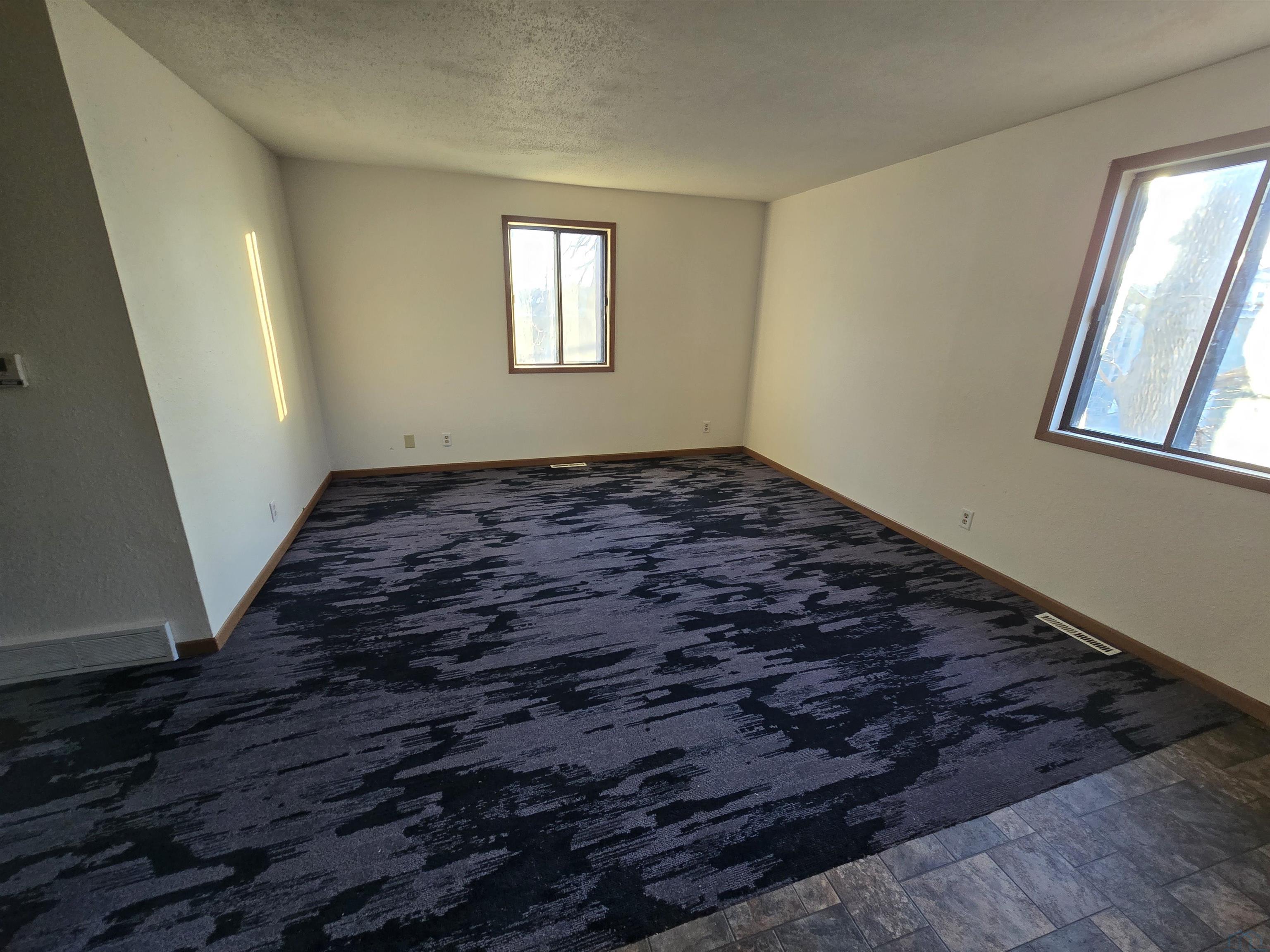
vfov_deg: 89.9
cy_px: 476
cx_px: 635
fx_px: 477
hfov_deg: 106.2
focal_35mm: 13
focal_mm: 2.2
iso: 200
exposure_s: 1/60
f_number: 2.2
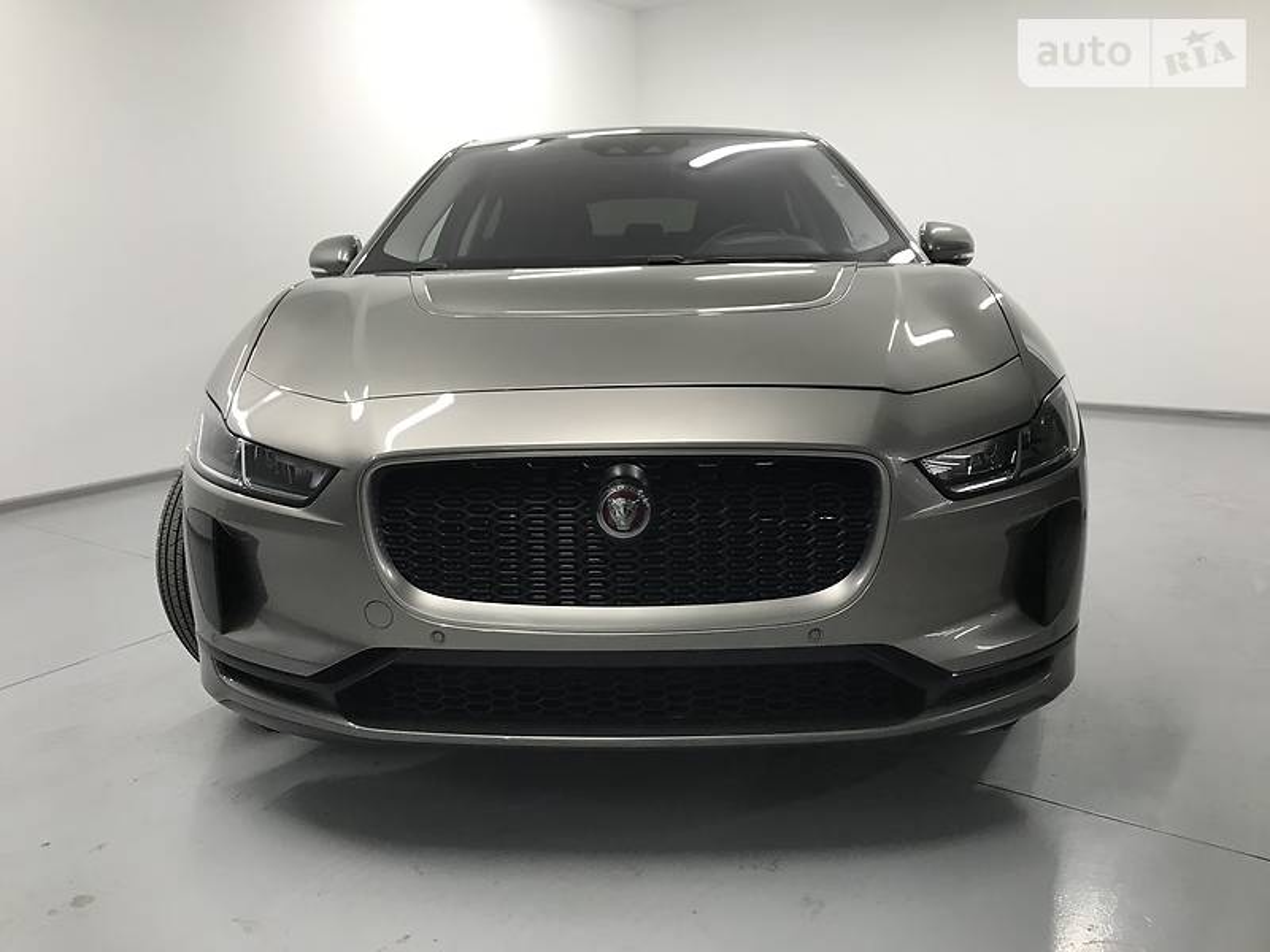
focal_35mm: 28
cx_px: 635
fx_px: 1027
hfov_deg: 63.4
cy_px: 476
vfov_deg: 49.7
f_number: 1.8
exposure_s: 1/33
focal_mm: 4
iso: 25
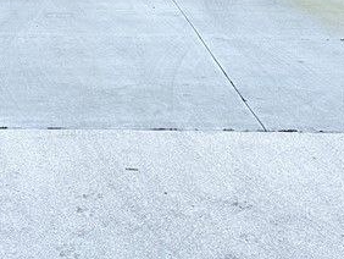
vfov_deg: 16.3
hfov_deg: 22.3
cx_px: 96
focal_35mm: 87
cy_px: -51
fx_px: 865
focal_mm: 6.86
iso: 160
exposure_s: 1/60
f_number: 1.78
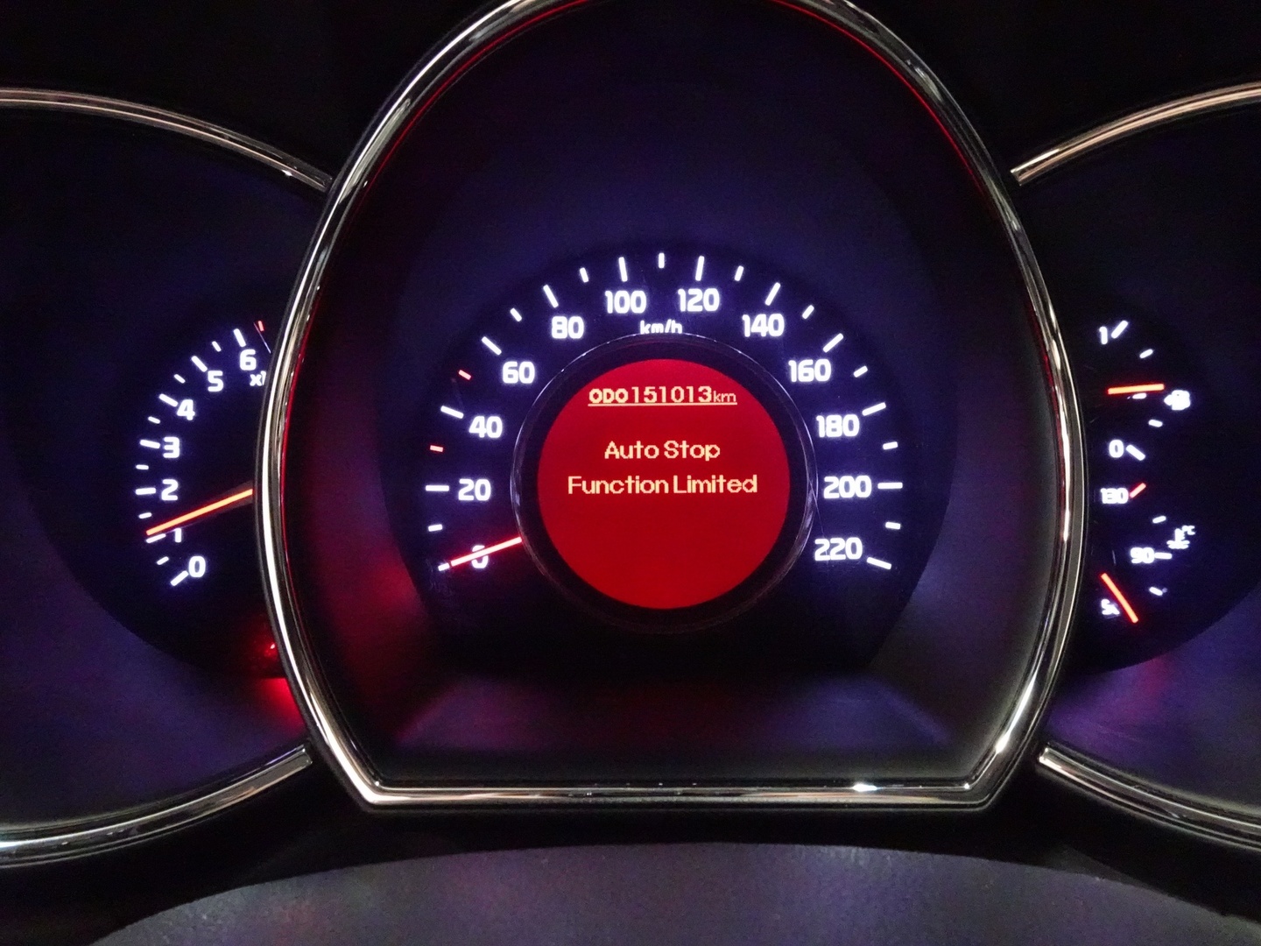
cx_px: 630
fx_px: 874
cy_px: 473
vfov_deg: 56.8
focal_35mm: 24
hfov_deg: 71.6
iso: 3200
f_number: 3.5
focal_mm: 4.25
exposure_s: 1/25
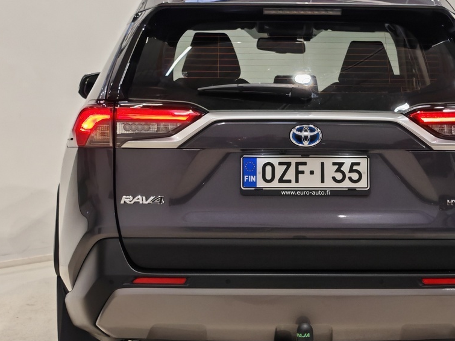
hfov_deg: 19.0
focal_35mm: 103
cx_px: 292
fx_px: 1354
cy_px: 192
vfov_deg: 14.4
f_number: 1.6
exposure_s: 1/100
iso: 125
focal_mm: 5.4
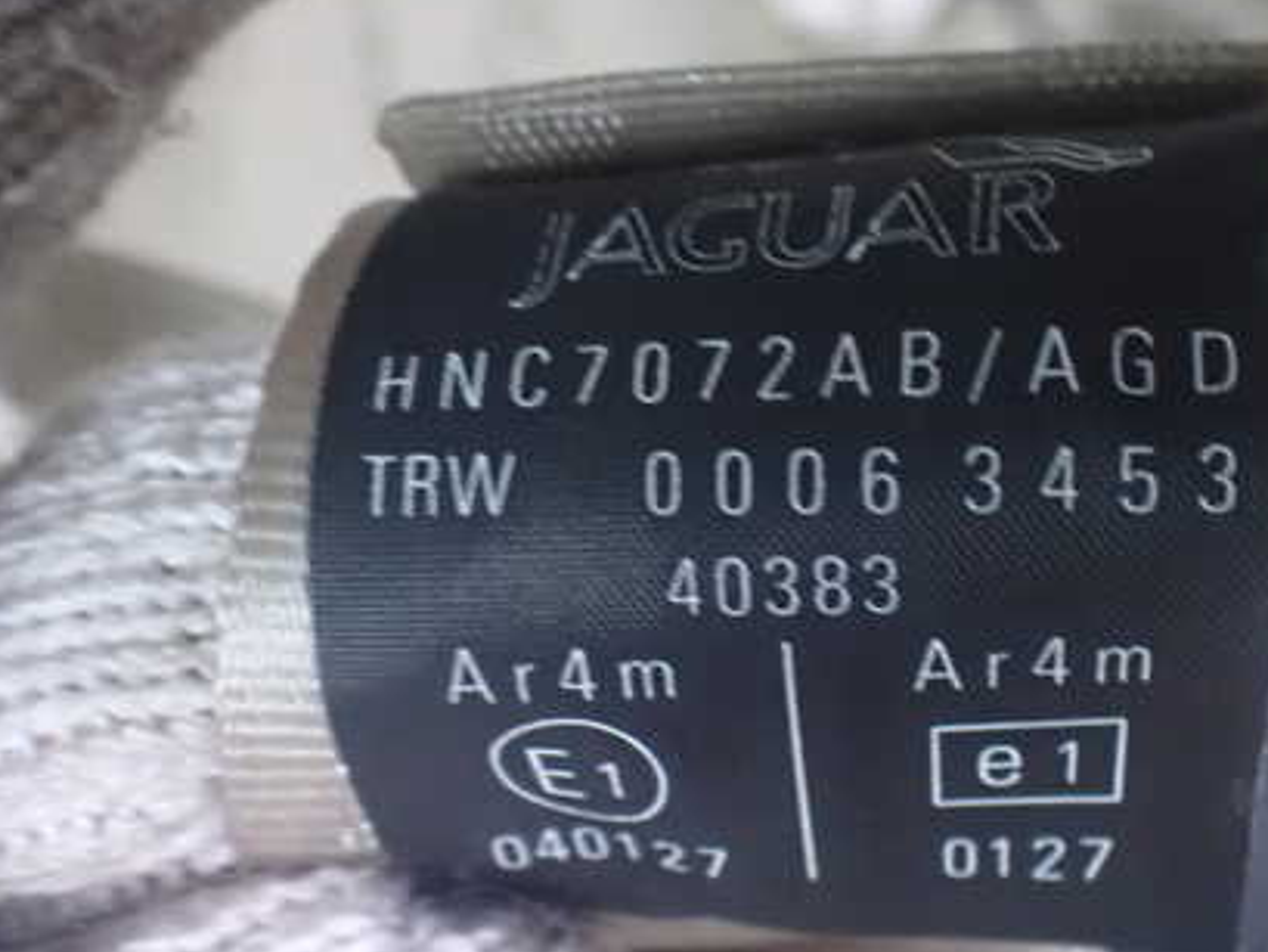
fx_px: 1612
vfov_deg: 32.9
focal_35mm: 44
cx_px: 744
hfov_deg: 42.8
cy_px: 533
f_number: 2.3
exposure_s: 1/30
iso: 1600
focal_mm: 5.4
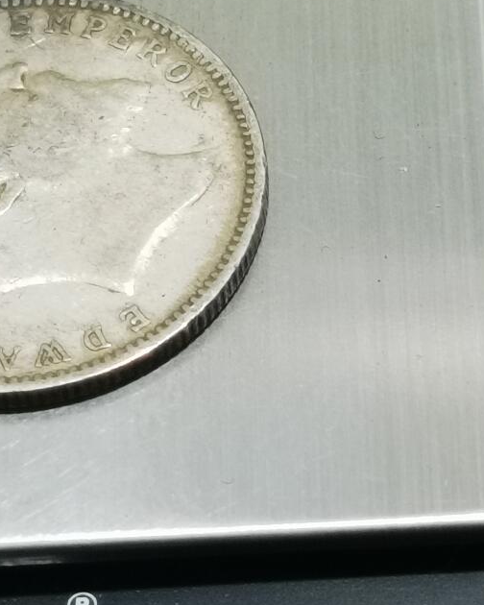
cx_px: -8
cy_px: 281
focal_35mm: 184
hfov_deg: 8.4
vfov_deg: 10.5
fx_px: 3295
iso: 160
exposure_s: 1/100
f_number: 1.9
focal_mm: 6.67
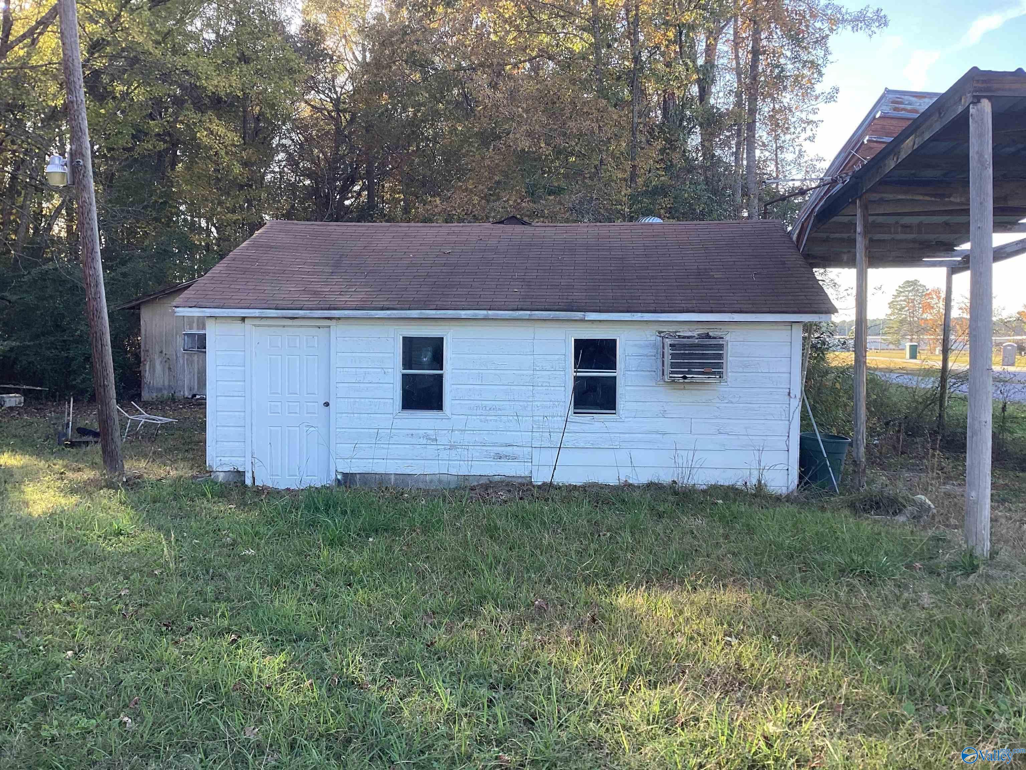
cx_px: 513
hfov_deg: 58.4
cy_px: 385
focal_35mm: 31
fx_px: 919
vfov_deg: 45.4
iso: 32
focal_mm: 3.3
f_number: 2.4
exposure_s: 1/120
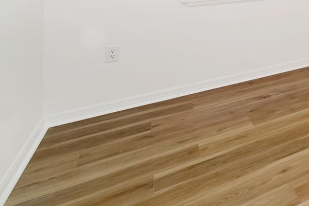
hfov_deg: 33.6
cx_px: 410
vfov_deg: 28.7
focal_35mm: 40
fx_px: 343
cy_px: -44
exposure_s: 1/20
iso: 400
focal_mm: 15
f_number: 13
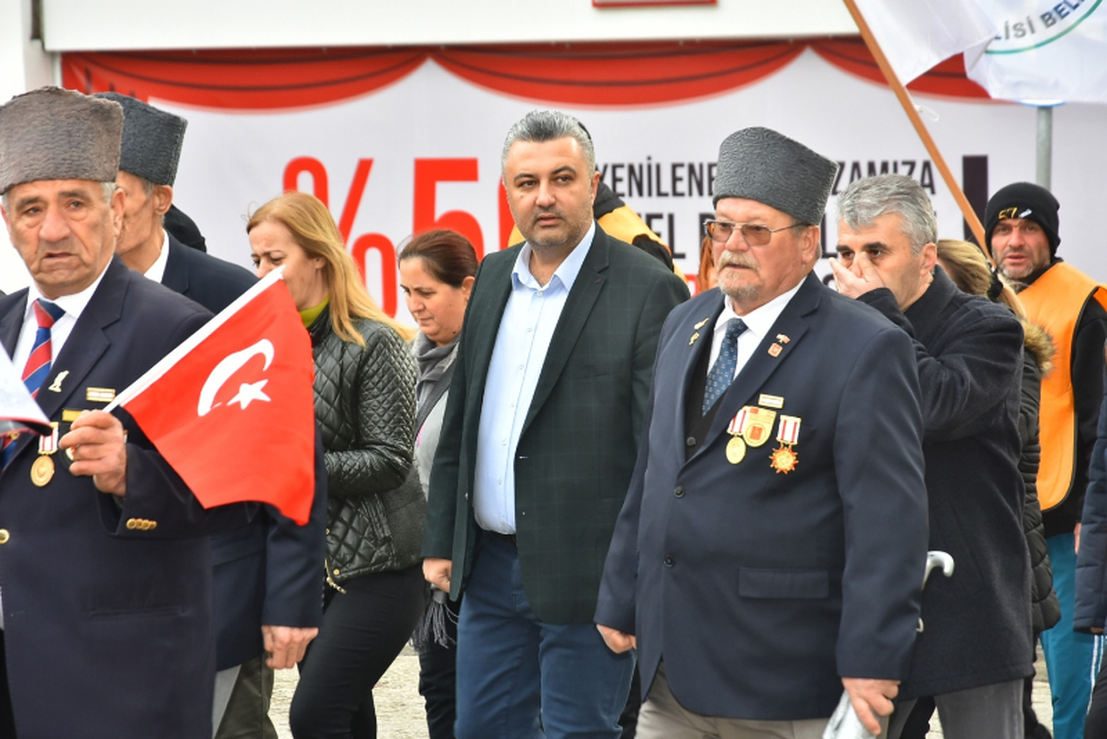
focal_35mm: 138
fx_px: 4245
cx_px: 554
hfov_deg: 14.9
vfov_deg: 9.9
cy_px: 370
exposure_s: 1/100
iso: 500
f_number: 8
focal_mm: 92
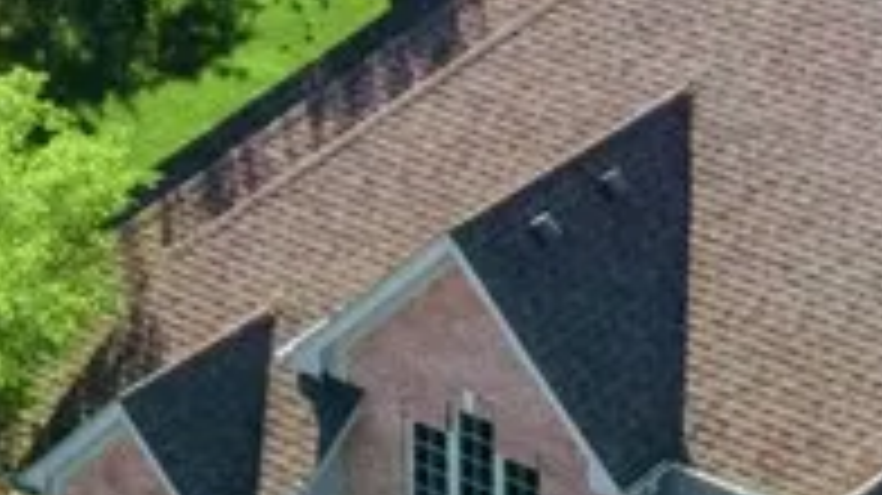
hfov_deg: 11.2
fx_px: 4488
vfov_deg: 6.2
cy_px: -351
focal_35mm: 192
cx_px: 536
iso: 200
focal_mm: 4.5
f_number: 2.8
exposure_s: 1/200
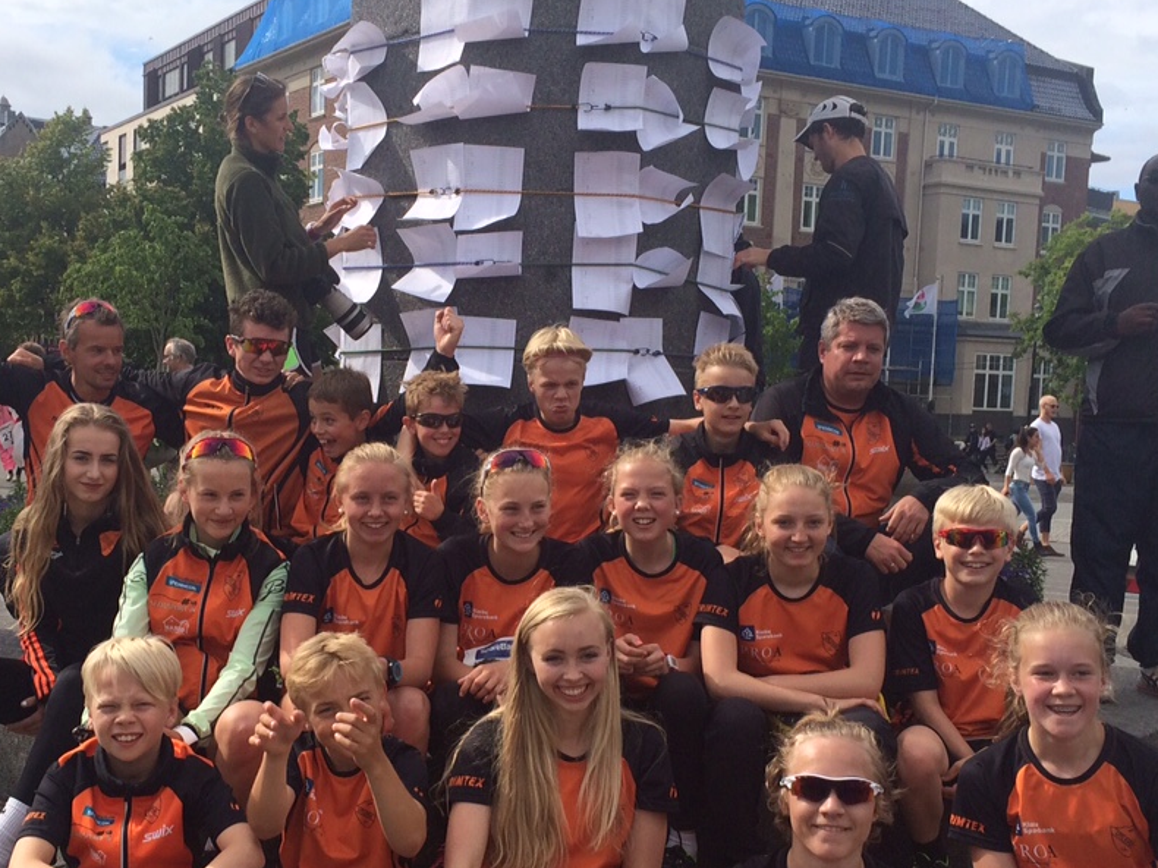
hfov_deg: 40.3
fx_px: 1572
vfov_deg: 30.8
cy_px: 521
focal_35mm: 47
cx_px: 468
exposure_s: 1/1786
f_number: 2.2
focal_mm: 4.15
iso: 32
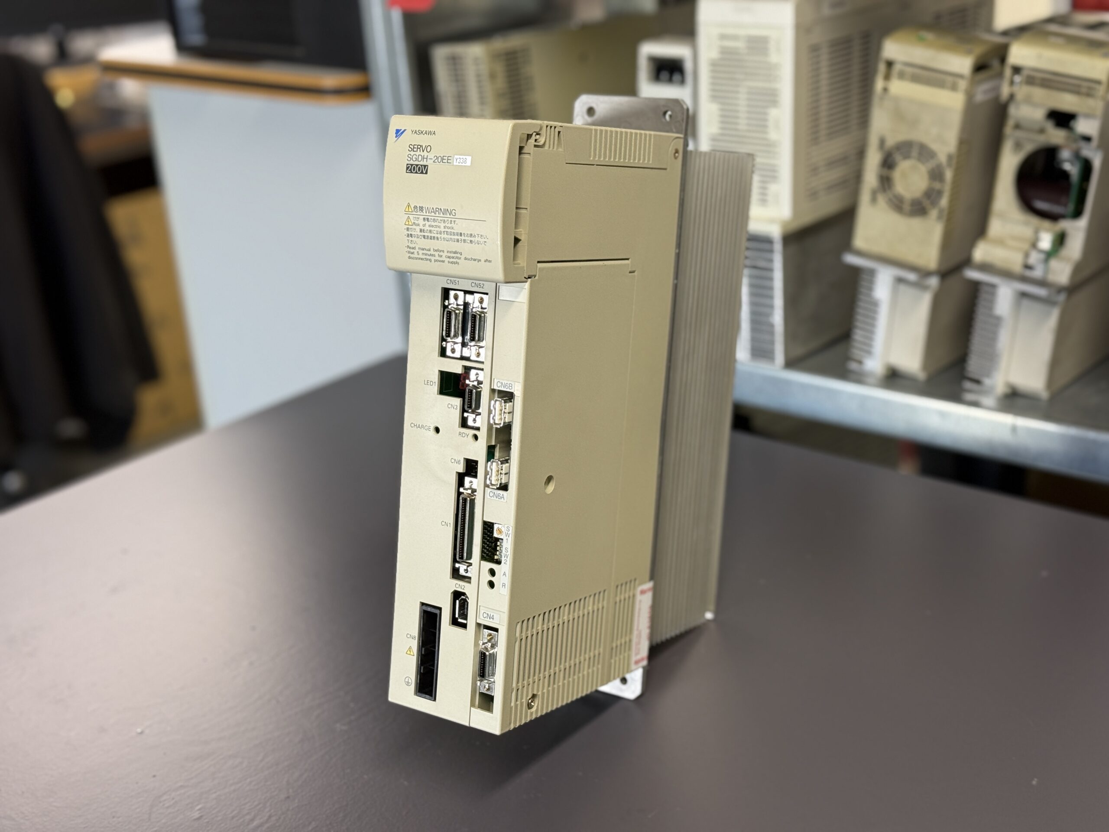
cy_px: 416
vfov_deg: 30.3
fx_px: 1538
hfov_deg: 39.7
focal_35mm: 48
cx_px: 554
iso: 125
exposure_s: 1/50
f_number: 1.78
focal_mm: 6.76
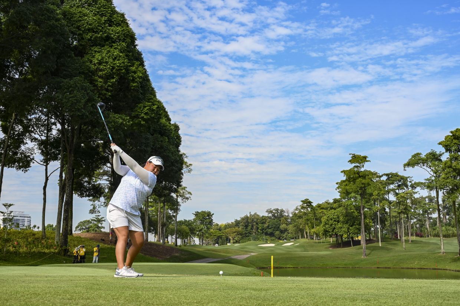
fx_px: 536
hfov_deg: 46.4
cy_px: 153
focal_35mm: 42
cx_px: 230
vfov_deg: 31.9
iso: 250
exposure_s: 1/400
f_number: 8
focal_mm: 42
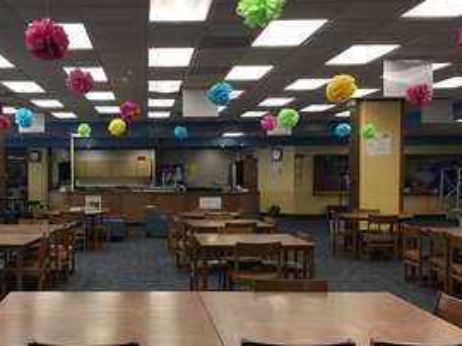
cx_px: 133
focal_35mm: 43
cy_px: 194
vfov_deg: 33.5
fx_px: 573
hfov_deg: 42.9
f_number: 2.2
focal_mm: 4.15
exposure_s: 1/15
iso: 32
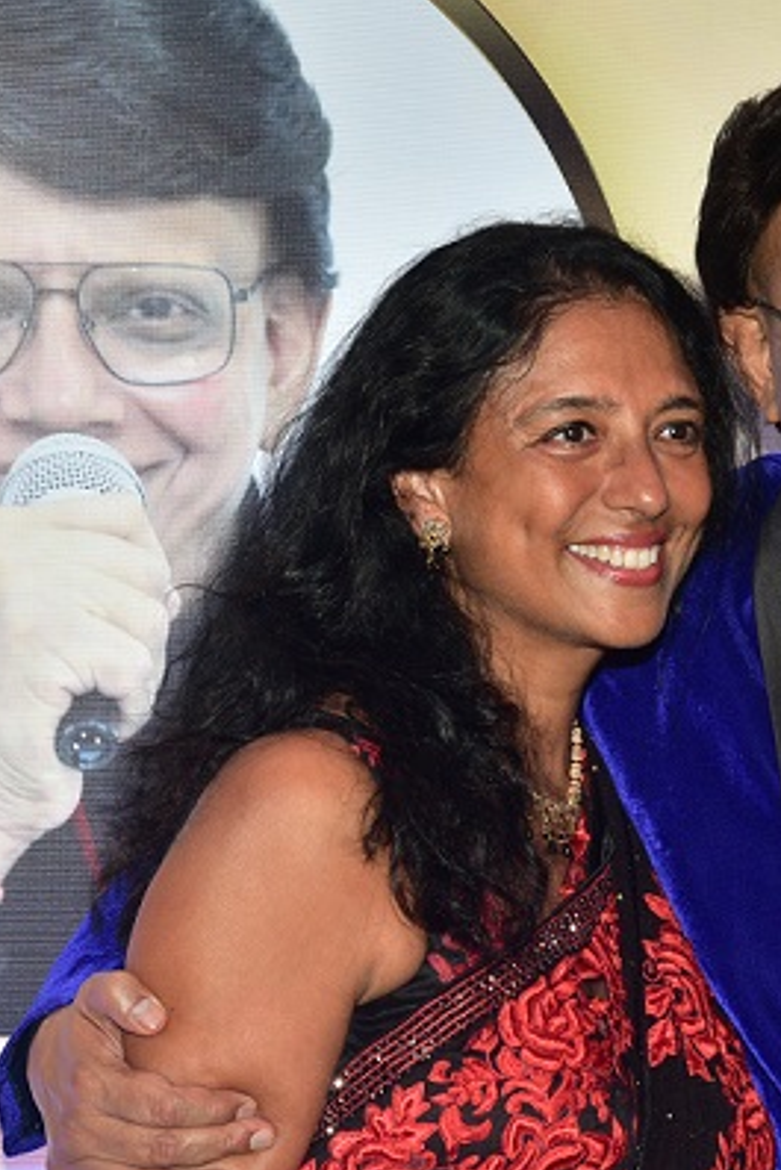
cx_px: 834
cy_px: 816
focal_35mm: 152
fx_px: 4942
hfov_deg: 9.0
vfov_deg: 13.5
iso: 1000
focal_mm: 65
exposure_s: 1/60
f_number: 7.1
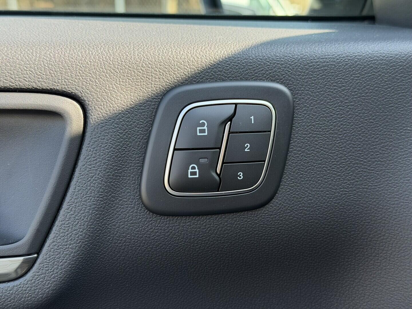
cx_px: 206
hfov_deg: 39.7
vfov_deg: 30.3
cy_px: 154
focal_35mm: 48
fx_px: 571
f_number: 1.78
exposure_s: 1/242
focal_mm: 6.76
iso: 64
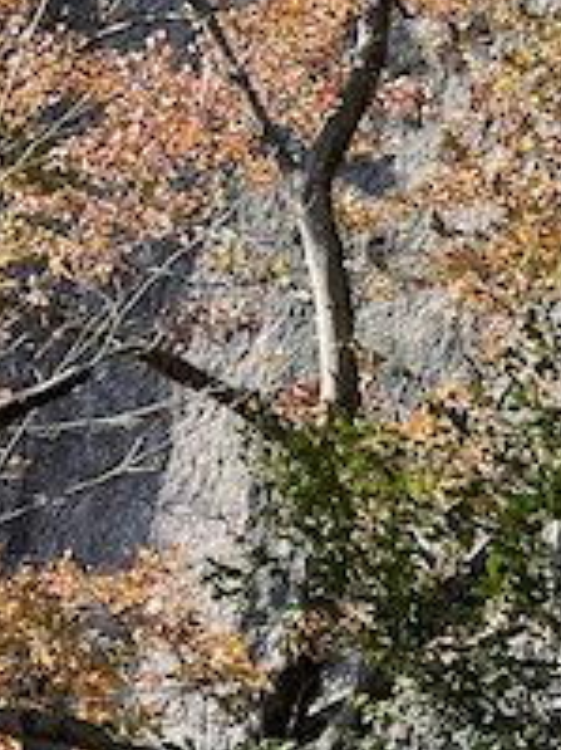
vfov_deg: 14.4
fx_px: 2899
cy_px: -60
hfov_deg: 11.0
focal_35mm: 134
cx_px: 350
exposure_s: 1/1124
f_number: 1.5
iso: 50
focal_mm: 5.7
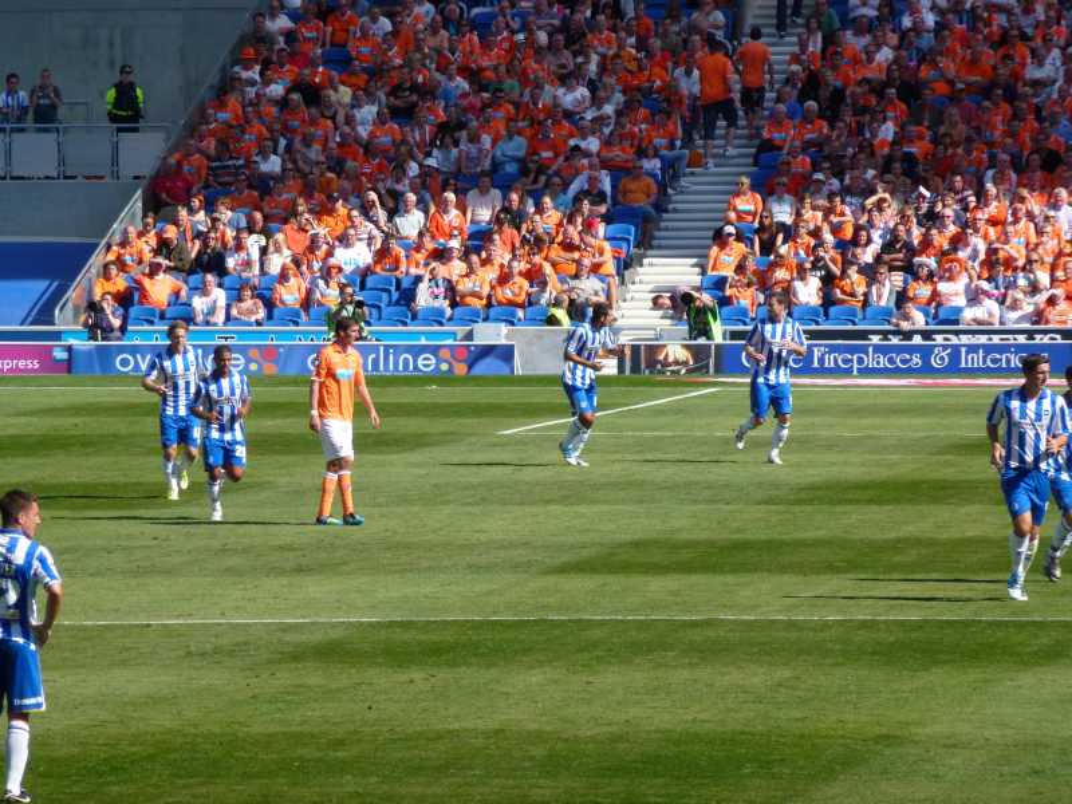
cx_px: 536
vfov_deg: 4.5
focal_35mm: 327
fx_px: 10127
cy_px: 402
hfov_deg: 6.1
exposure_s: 1/500
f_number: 5.8
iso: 125
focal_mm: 58.6
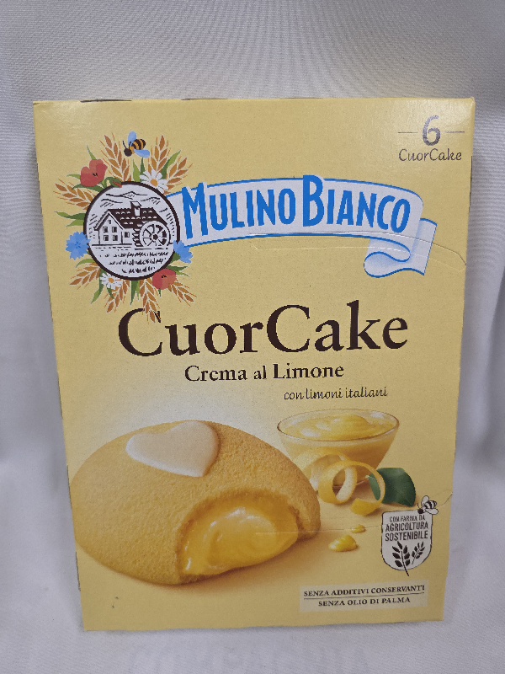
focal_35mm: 23
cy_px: 337
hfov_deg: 58.9
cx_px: 252
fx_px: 447
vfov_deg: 73.9
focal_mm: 6.3
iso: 320
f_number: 1.7
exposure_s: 1/101
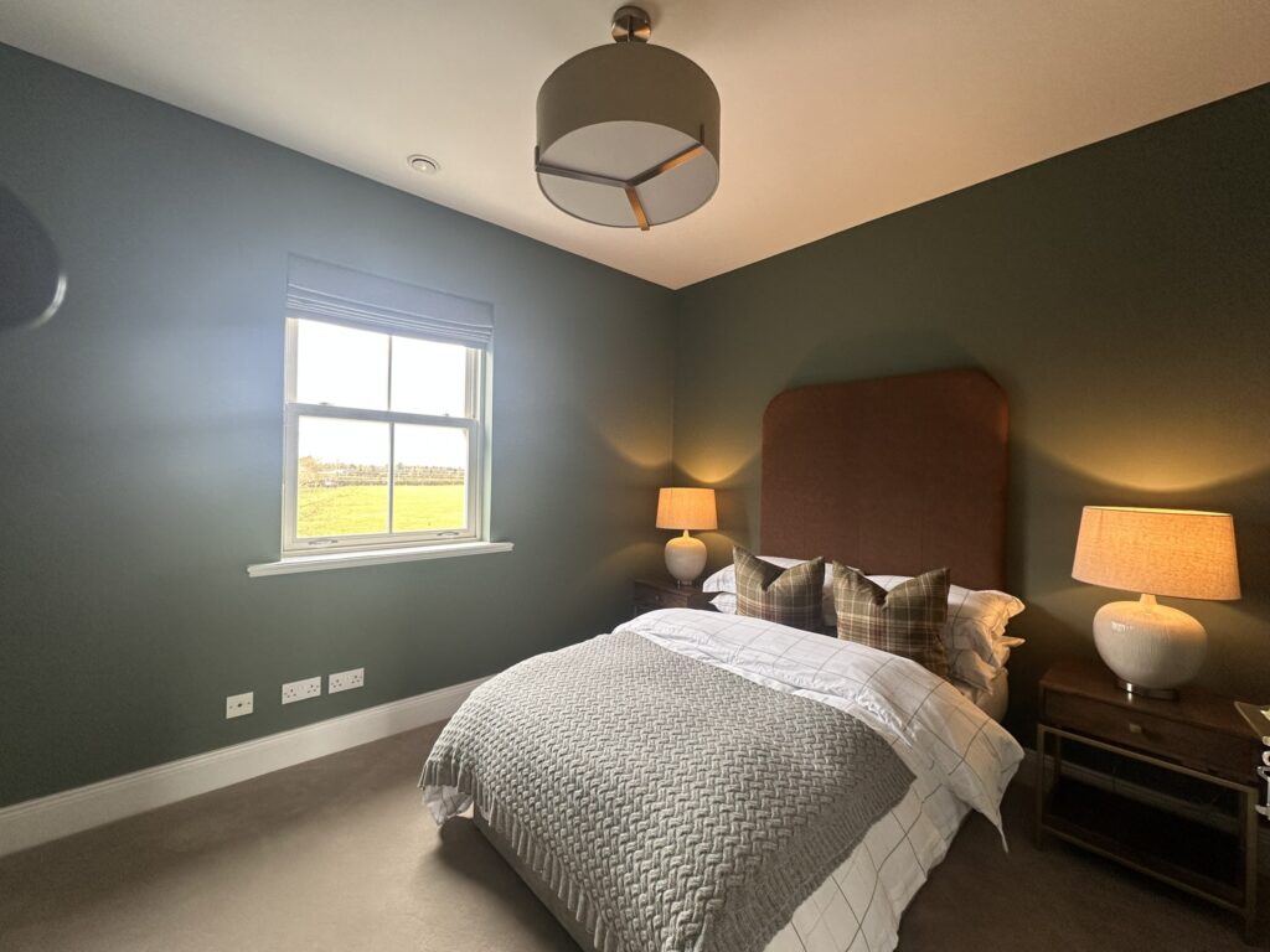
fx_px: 514
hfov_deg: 102.1
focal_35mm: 14
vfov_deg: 85.7
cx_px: 635
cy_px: 476
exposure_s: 1/100
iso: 160
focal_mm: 2.22
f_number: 2.2
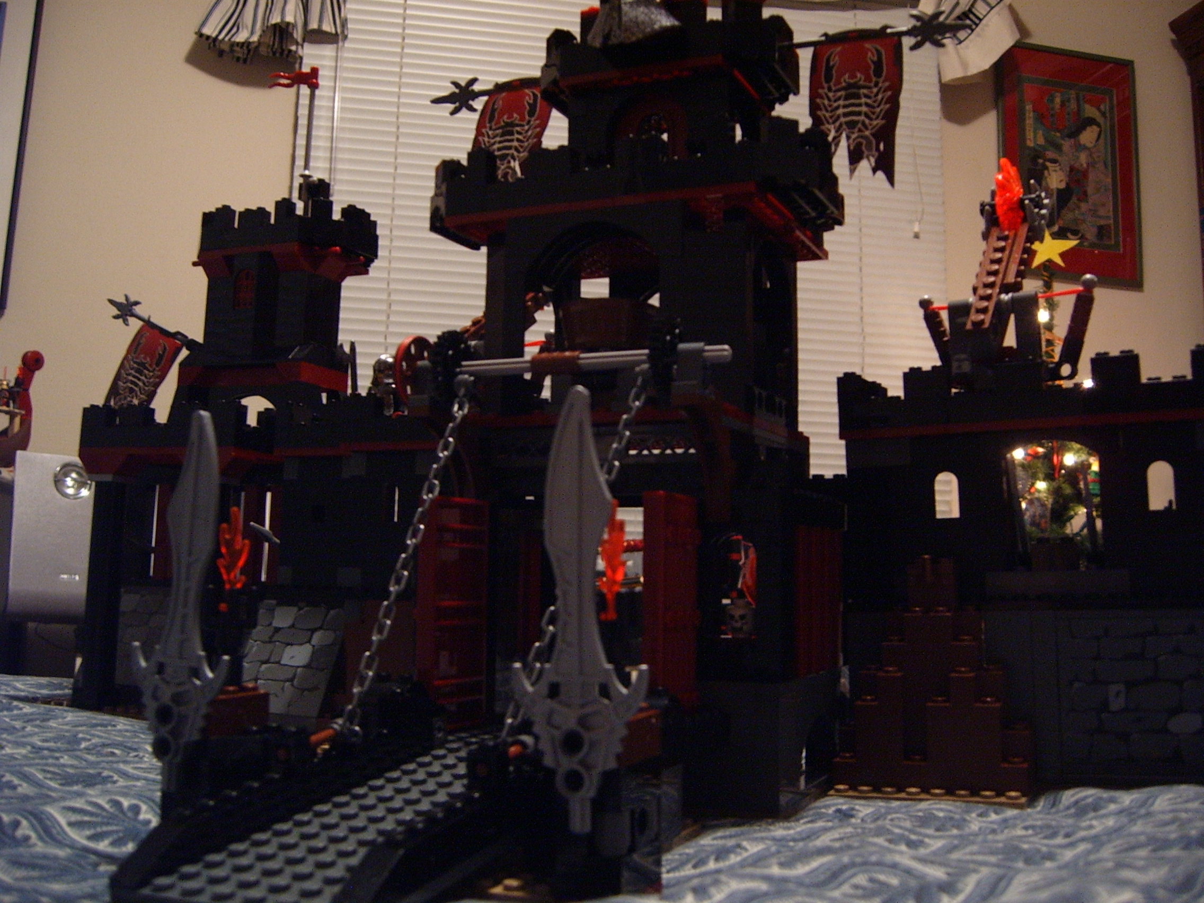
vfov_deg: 38.7
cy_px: 452
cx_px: 602
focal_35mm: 37
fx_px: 1287
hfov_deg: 50.1
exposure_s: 1/3
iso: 141
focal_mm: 6.2
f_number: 2.9
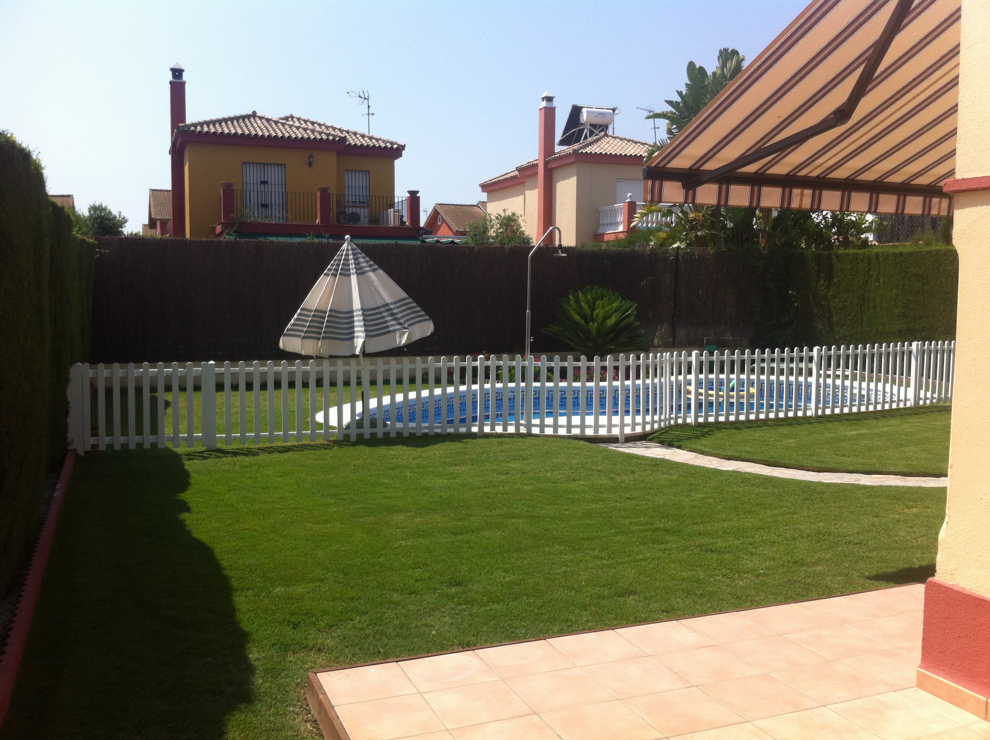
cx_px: 495
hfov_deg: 52.7
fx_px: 1000
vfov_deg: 40.6
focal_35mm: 35
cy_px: 370
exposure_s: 1/1207
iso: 80
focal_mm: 3.85
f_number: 2.8
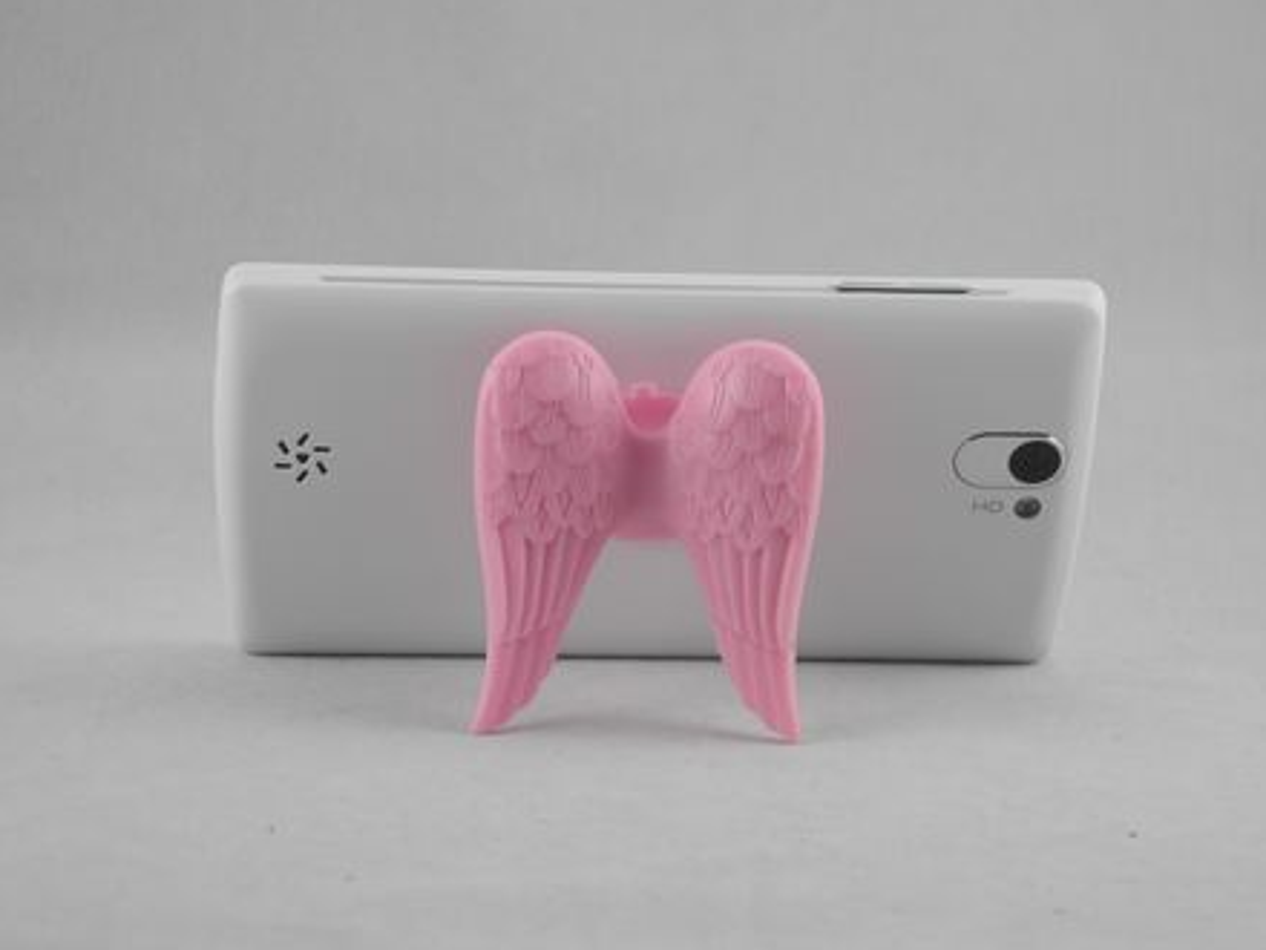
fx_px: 3182
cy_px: 472
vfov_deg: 17.0
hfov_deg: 22.5
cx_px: 642
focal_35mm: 87
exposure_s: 1/95.1
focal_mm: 18.1
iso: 100
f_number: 4
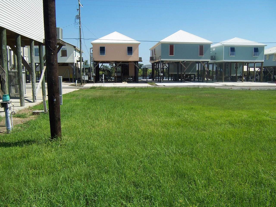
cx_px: 138
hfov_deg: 55.4
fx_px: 263
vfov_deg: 42.9
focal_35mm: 33
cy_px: 104
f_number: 3.4
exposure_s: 1/1000
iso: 80
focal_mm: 5.5
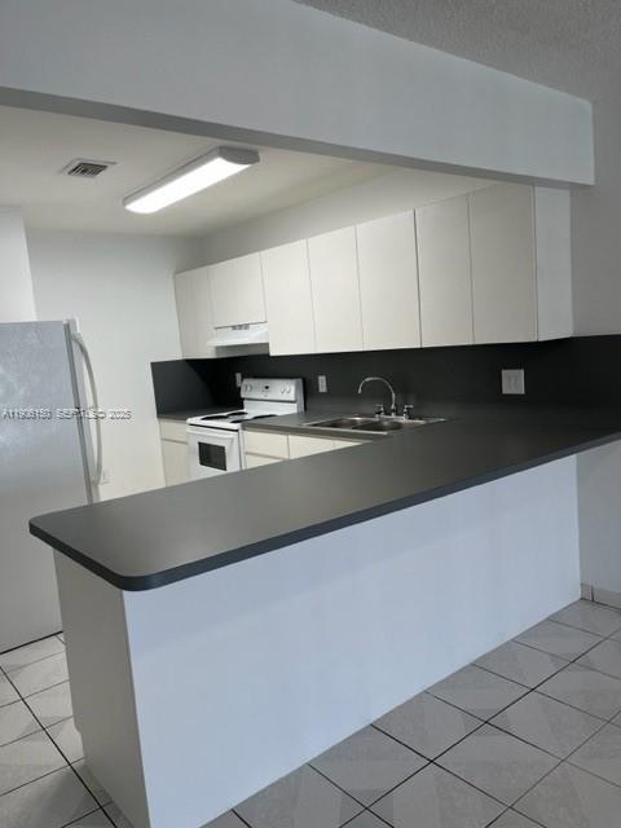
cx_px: 310
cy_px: 414
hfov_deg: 53.1
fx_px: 622
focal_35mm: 26
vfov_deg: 67.3
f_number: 1.6
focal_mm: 5.1
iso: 64
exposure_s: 1/120
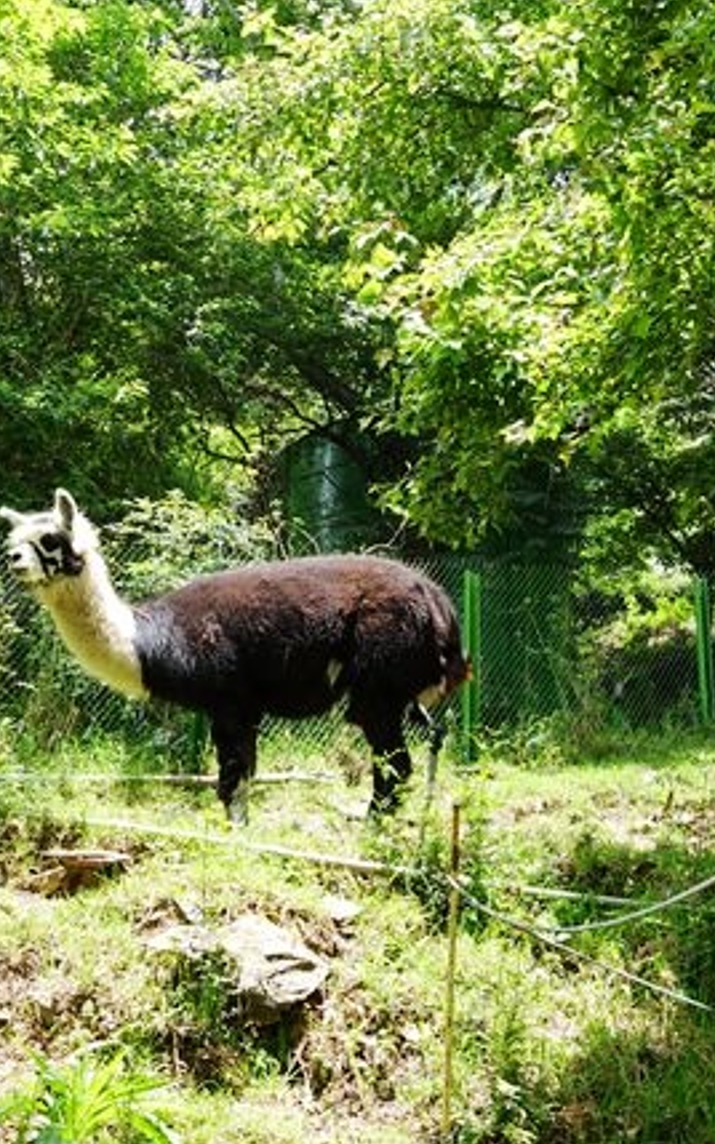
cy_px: 575
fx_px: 1684
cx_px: 422
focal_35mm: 54
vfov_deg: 37.5
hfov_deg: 23.9
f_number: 5.6
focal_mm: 12.99
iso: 125
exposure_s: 1/100
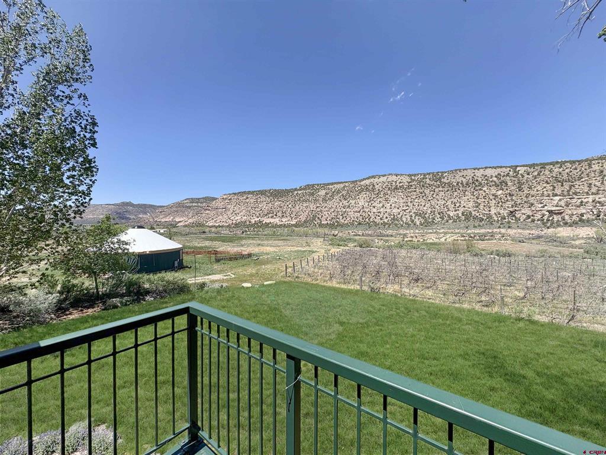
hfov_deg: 102.1
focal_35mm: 14
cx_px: 303
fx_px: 245
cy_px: 228
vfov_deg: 85.7
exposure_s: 1/1600
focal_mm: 2.22
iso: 40
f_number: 2.2
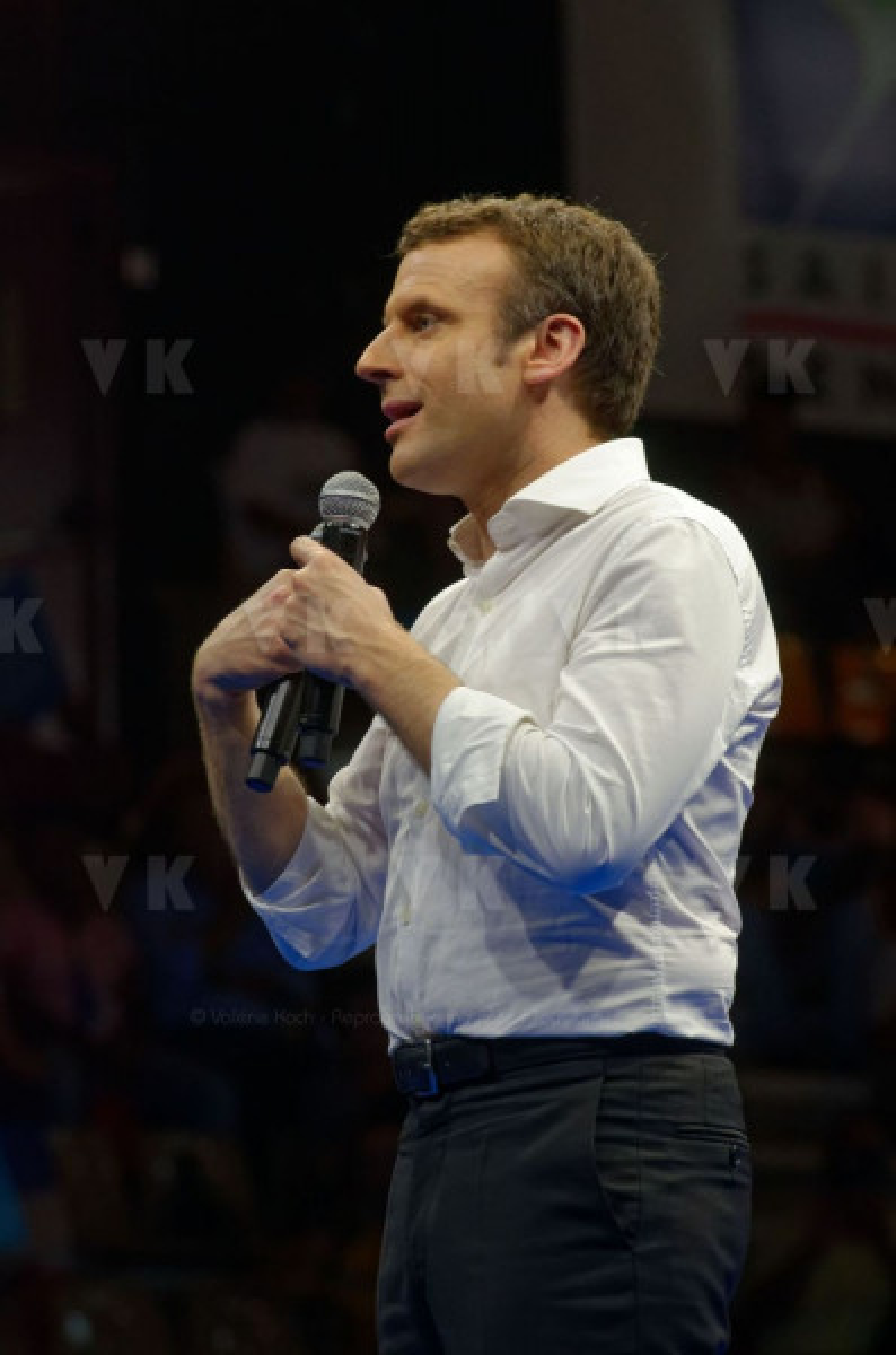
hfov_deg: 4.6
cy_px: 678
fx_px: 11258
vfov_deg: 6.9
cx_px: 448
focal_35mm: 300
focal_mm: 200
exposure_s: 1/100
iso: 1000
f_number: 5.6
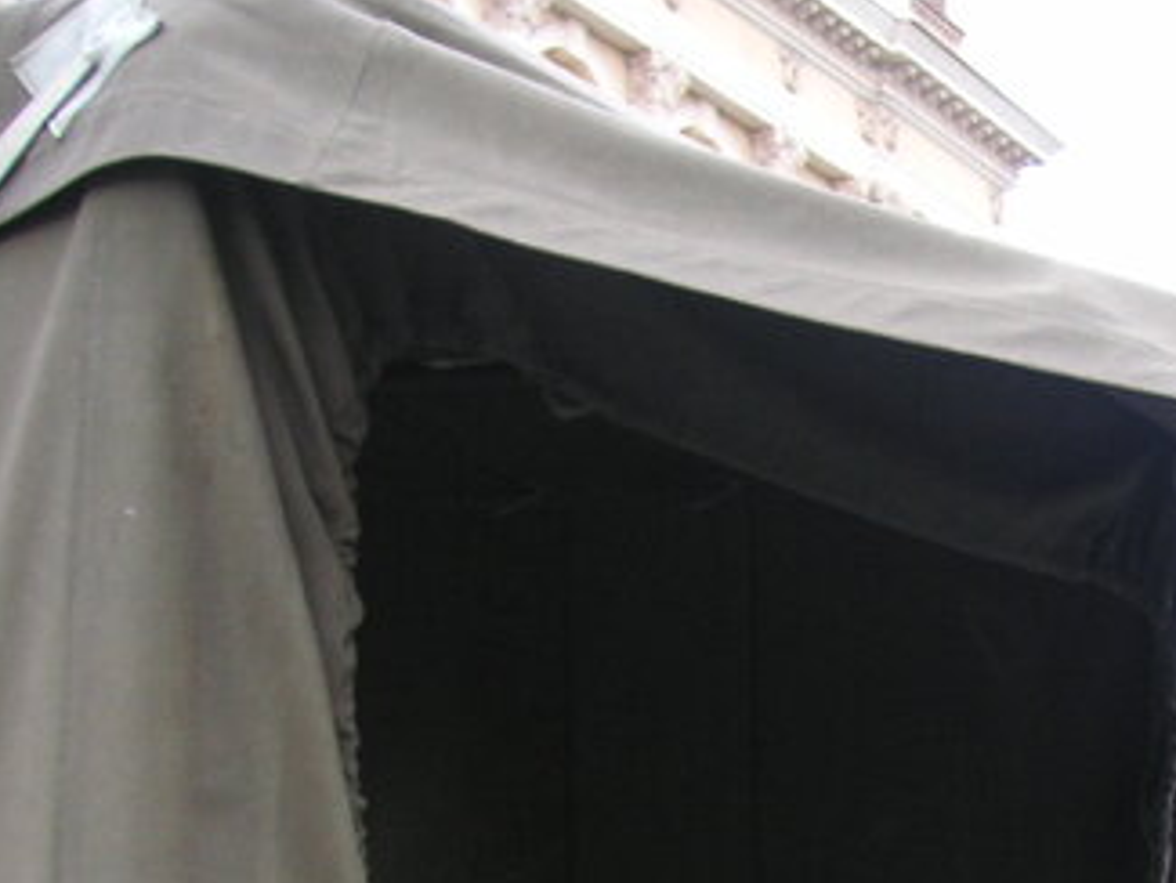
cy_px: 992
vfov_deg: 15.8
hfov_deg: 20.3
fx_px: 3093
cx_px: 1375
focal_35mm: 91
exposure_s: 1/90
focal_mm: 6.1
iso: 50
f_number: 2.8
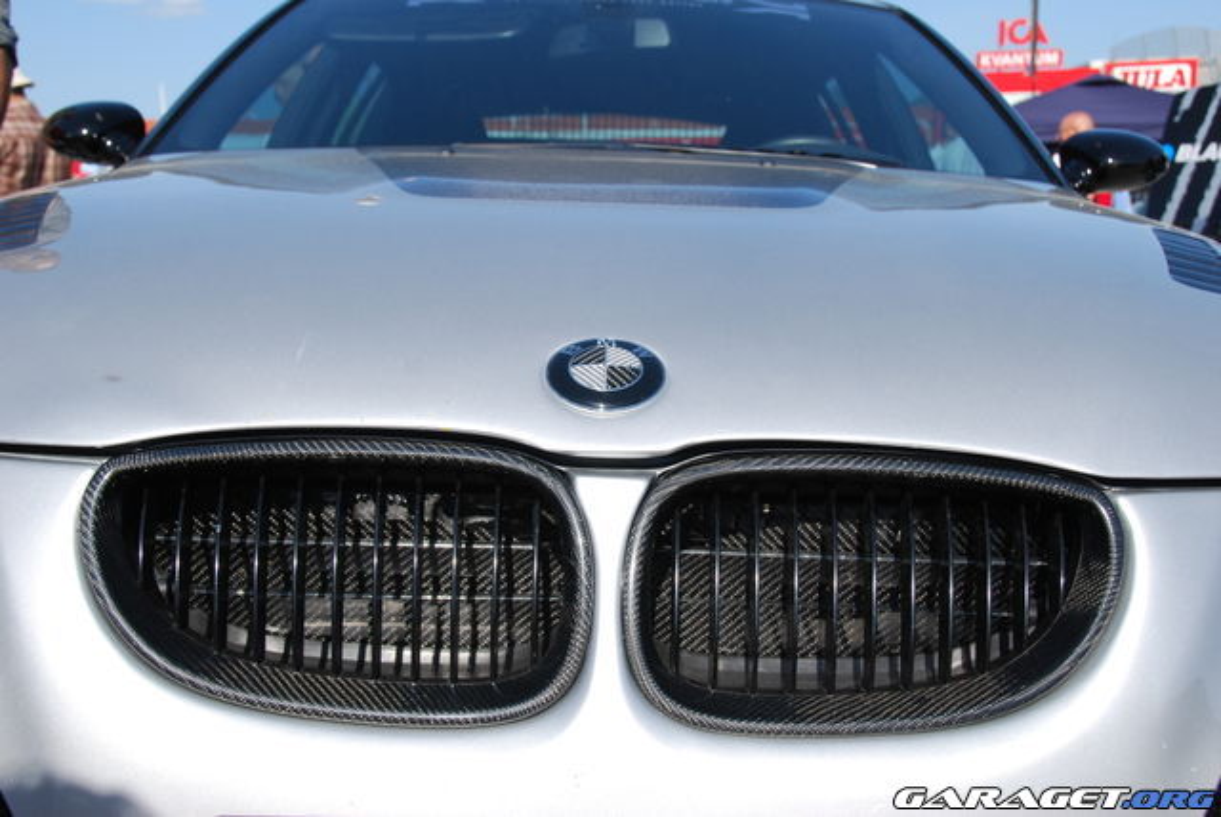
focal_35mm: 44
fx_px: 1477
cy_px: 408
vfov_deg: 30.9
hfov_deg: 44.9
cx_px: 610
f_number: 8
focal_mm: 29
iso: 100
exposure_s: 1/250
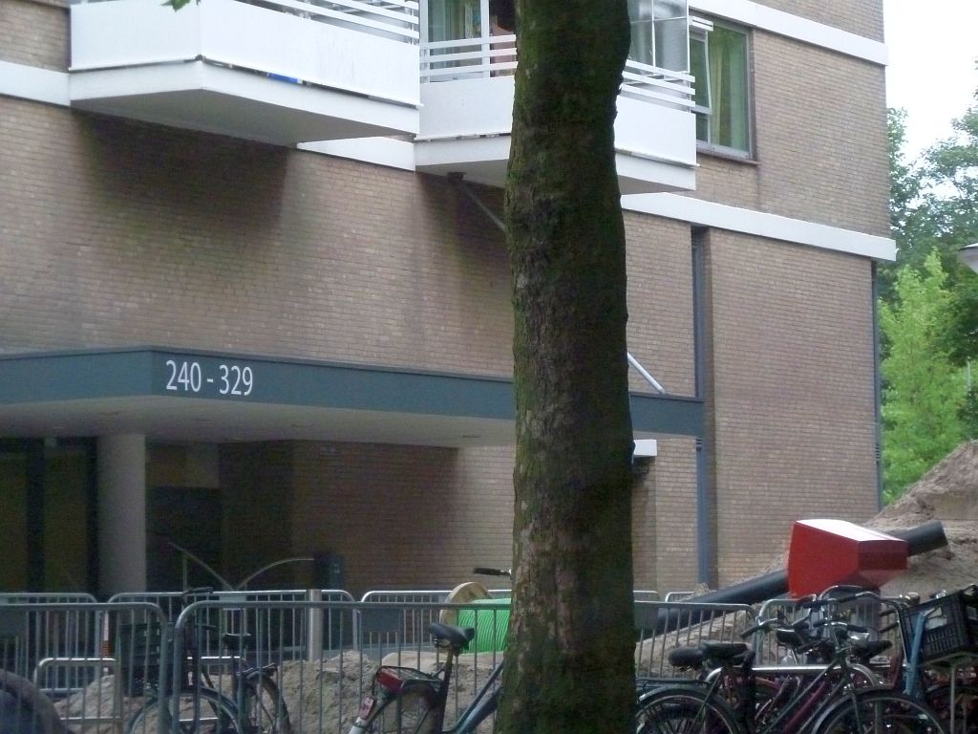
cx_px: 489
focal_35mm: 137
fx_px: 3871
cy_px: 367
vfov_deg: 10.8
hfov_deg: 14.4
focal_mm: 22.5
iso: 800
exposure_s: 1/100
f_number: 4.5
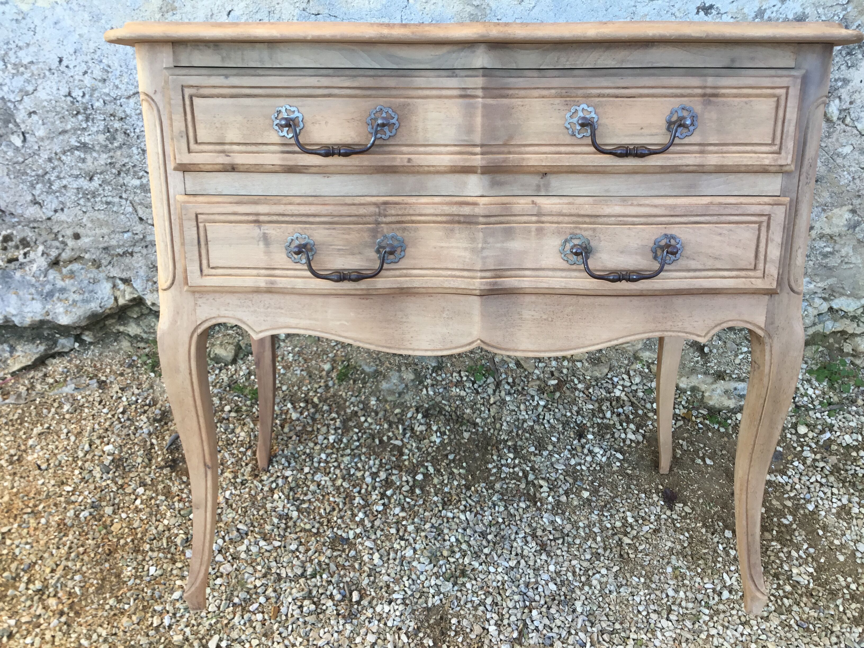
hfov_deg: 58.4
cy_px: 324
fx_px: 774
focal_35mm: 31
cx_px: 432
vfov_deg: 45.4
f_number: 2.4
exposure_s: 1/100
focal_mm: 3.3
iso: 25
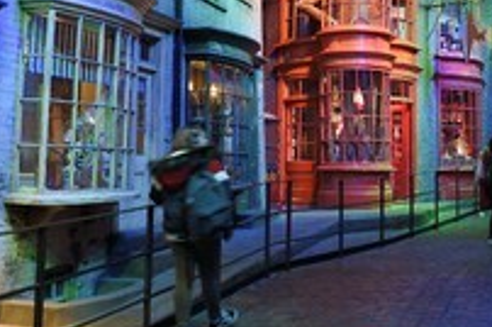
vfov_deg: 26.5
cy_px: 73
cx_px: 356
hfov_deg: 38.8
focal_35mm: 50
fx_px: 682
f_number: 6.3
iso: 1600
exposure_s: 1/8
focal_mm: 24
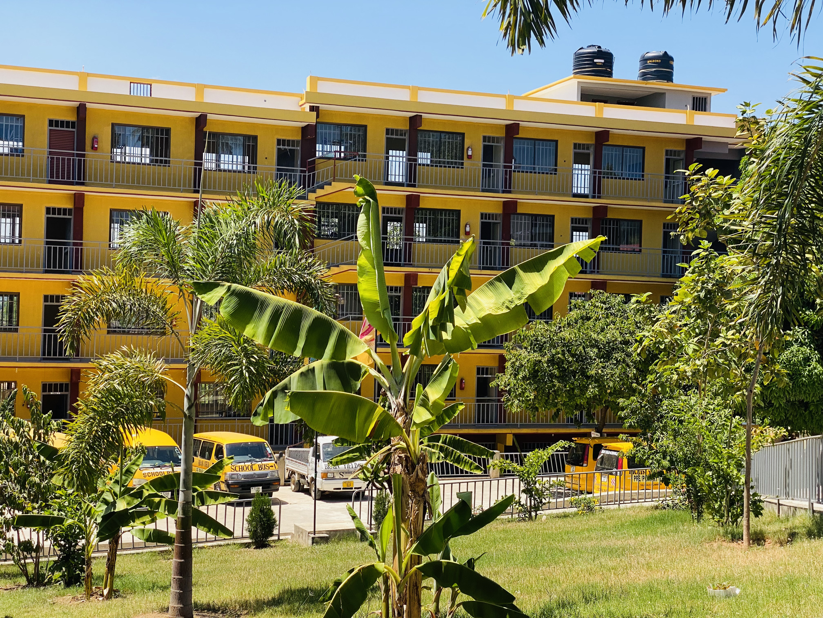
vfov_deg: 28.0
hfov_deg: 36.8
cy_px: 309
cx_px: 412
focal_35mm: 52
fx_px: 1236
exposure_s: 1/1229
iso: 20
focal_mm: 6
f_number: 2
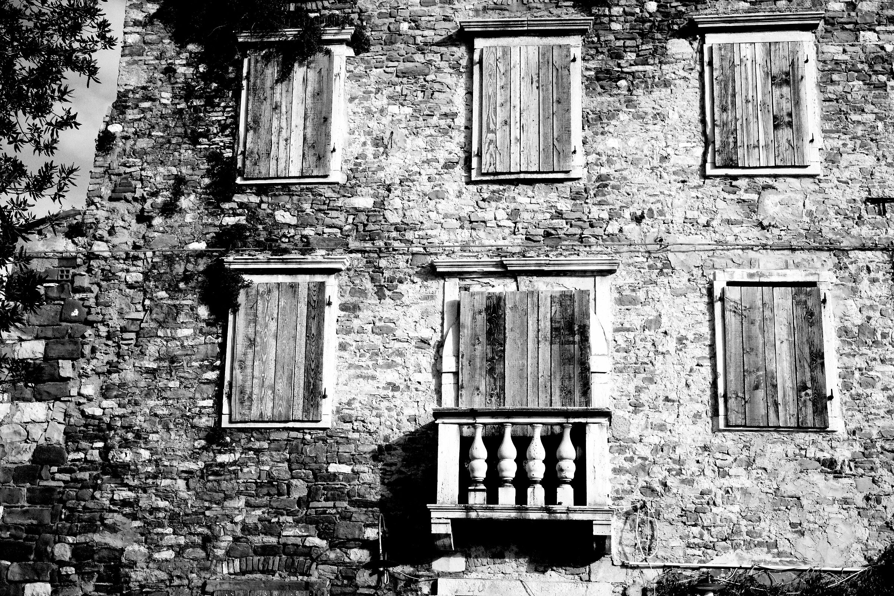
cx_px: 447
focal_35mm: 50
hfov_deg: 39.6
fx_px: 1242
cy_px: 298
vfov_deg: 27.0
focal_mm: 50
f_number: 13
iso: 5000
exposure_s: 1/5000
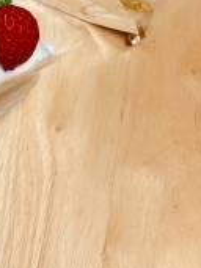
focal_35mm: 76
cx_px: -27
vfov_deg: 24.1
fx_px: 589
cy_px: -22
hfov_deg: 18.5
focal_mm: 4.25
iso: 50
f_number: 1.8
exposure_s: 1/50
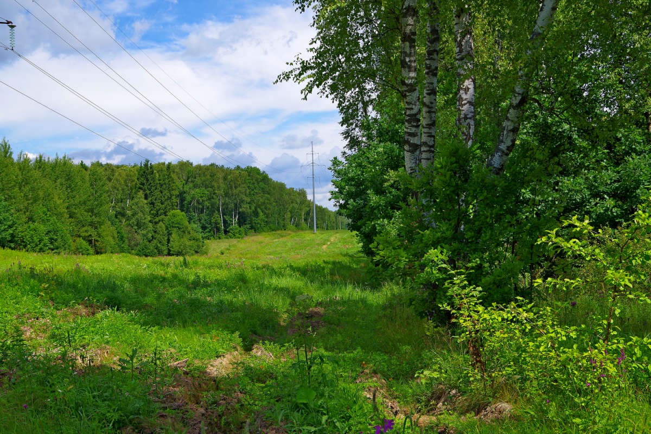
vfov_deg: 25.1
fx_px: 976
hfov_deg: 36.9
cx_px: 326
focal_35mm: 54
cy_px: 217
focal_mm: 36
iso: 100
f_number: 8
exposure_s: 1/200
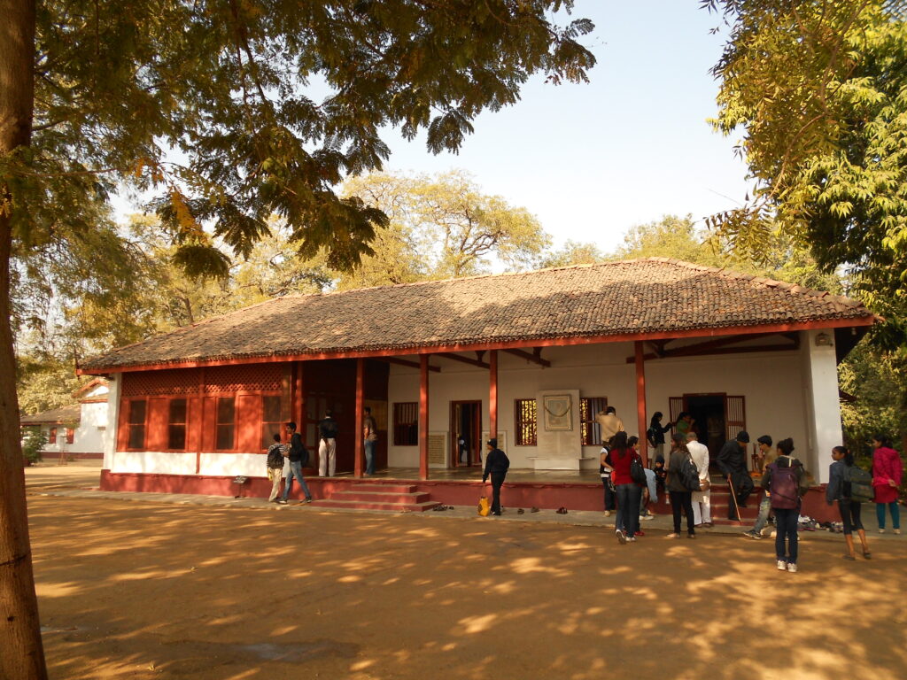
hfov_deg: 67.3
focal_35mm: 26
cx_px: 454
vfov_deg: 53.1
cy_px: 340
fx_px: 681
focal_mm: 4.6
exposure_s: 1/250
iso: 80
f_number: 3.2
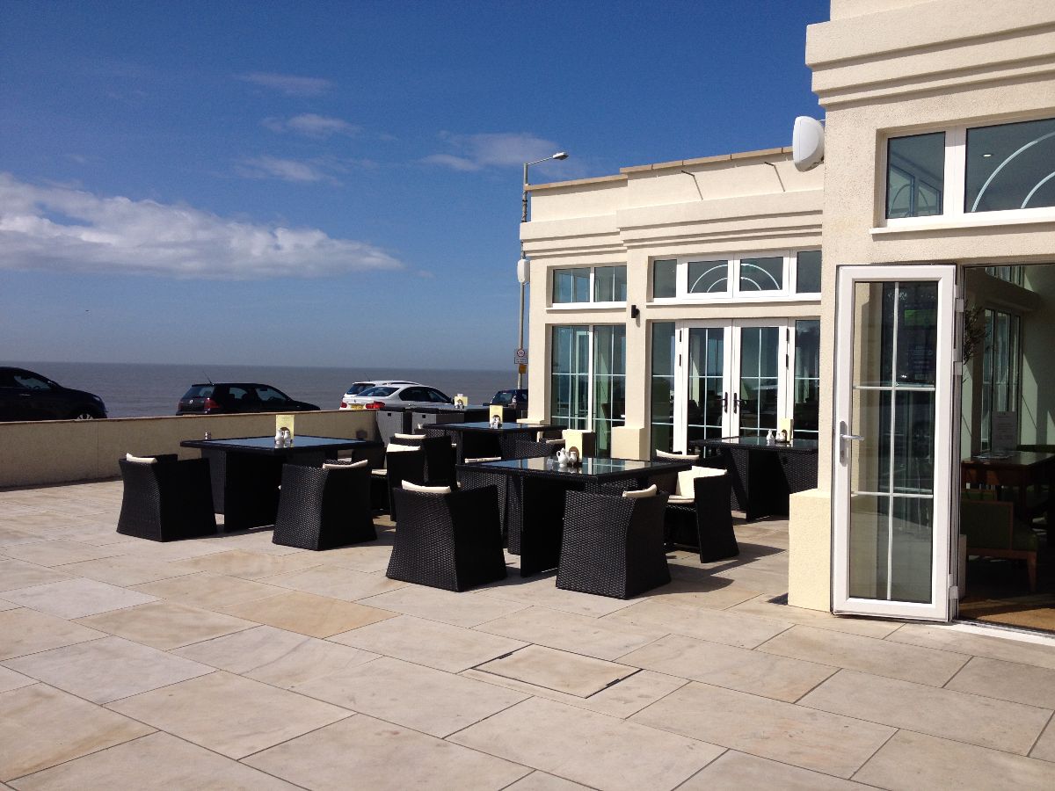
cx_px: 528
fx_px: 1067
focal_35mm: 35
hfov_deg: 52.6
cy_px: 396
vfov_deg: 40.7
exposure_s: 1/3460
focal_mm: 4.28
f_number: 2.4
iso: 50
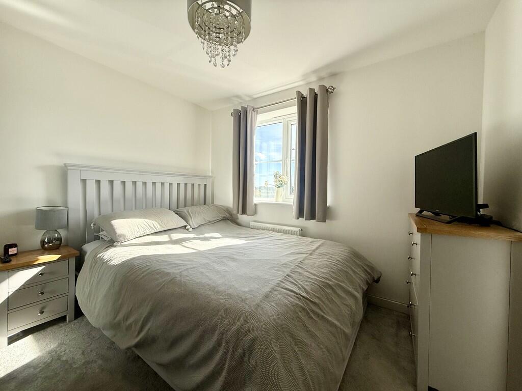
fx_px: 211
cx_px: 261
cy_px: 196
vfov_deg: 85.7
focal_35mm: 14
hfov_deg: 102.1
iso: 64
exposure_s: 1/451
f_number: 2.2
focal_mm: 2.22
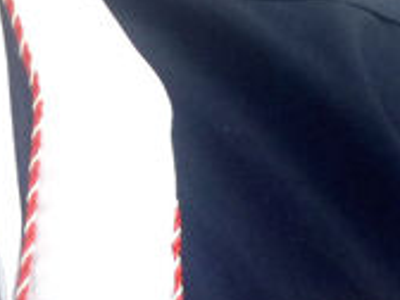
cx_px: -26
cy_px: -336
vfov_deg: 7.2
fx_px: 2265
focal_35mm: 196
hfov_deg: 10.0
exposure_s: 1/320
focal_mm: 5.5
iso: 100
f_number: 2.8
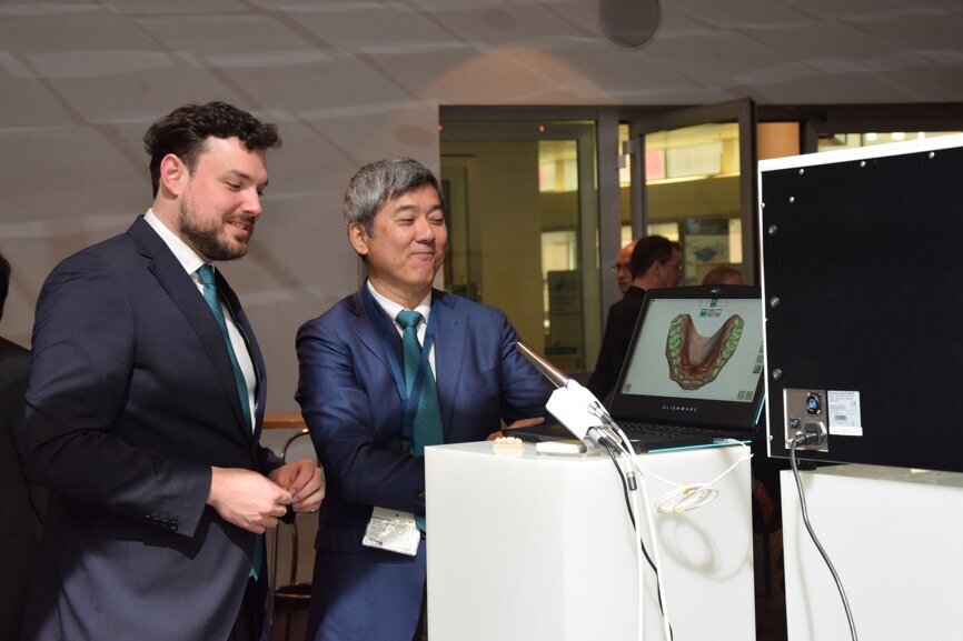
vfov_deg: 20.2
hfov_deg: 29.9
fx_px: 1805
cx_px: 482
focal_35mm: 68
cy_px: 320
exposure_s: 1/80
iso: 640
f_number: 5.6
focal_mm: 45
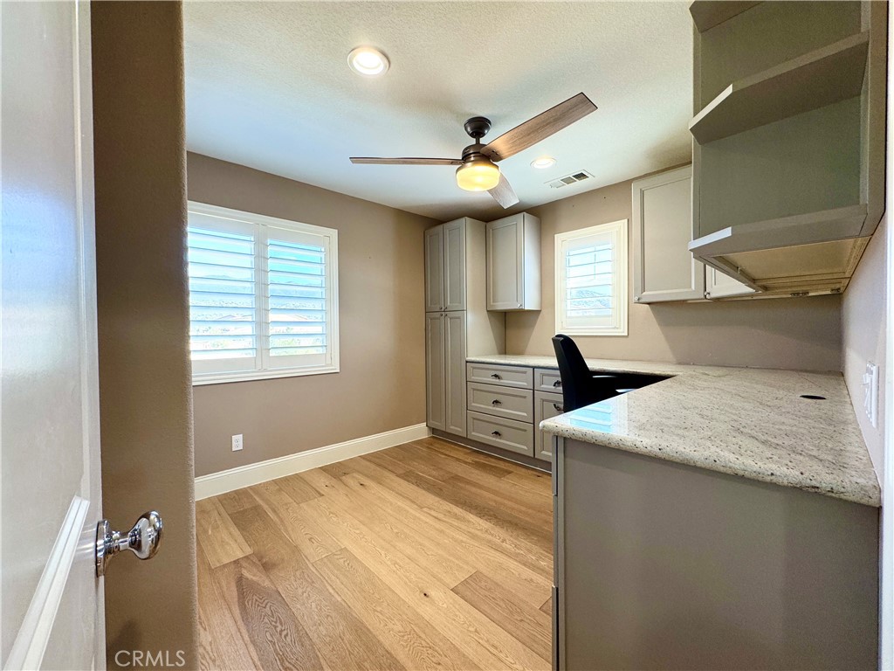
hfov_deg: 102.1
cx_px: 447
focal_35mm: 14
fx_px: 362
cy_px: 336
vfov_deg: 85.7
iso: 160
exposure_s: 1/120
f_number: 2.2
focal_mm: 2.22
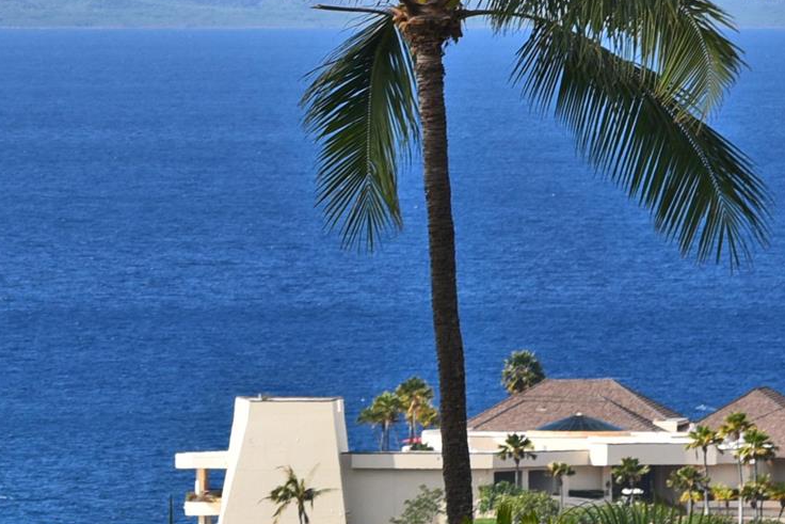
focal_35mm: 689
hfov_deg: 3.0
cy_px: -64
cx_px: -352
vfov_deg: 2.0
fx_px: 15026
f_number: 11
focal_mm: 165
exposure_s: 1/200
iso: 100
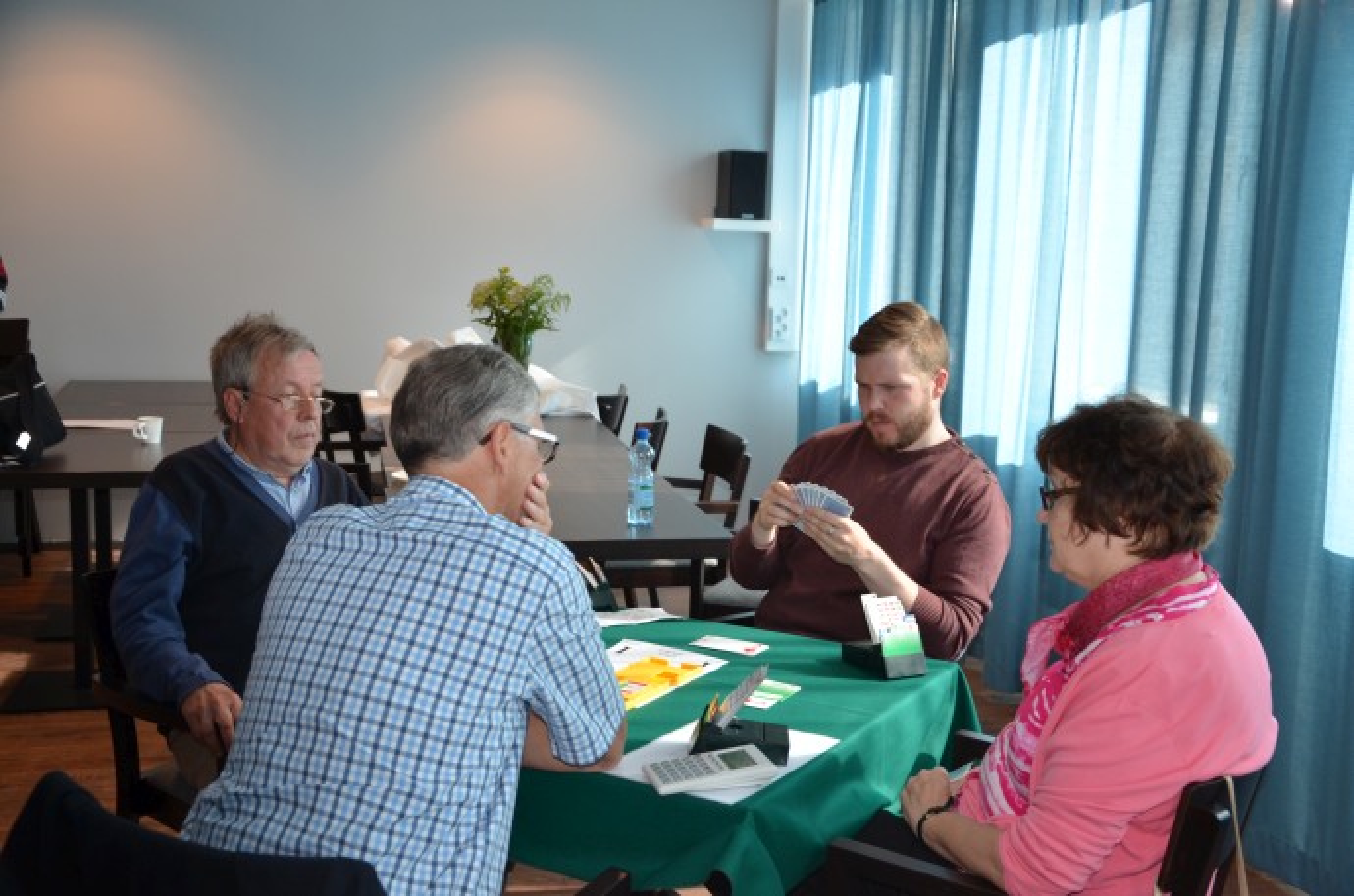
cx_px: 677
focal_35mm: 42
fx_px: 1576
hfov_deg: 46.5
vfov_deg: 31.8
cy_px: 448
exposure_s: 1/125
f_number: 4
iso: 400
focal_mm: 28
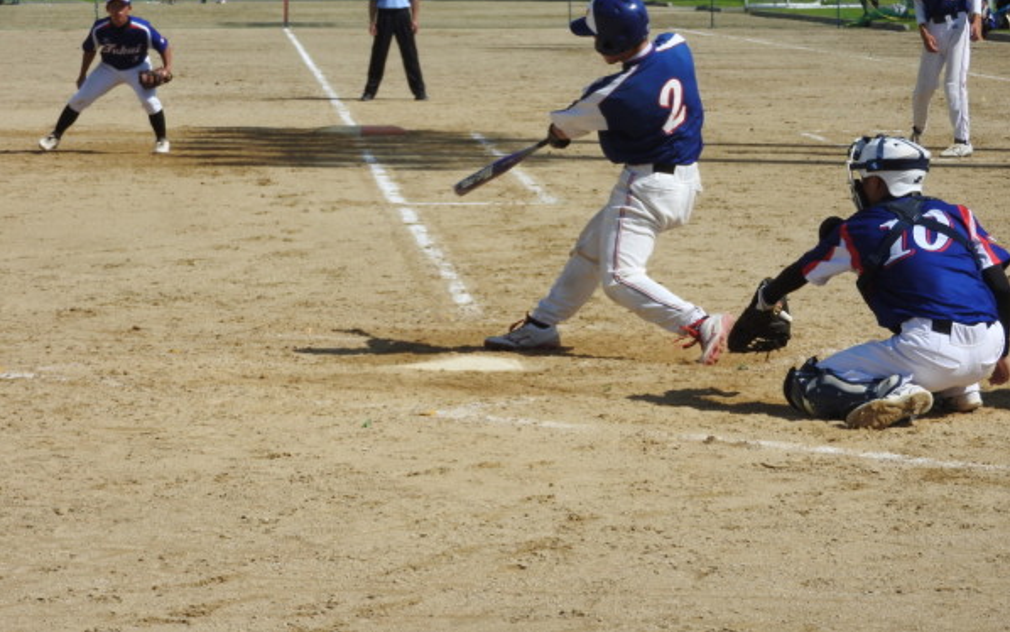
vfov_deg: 9.9
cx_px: 505
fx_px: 3662
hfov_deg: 15.7
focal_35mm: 133
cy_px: 253
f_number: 5
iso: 100
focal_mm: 22.4
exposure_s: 1/1000
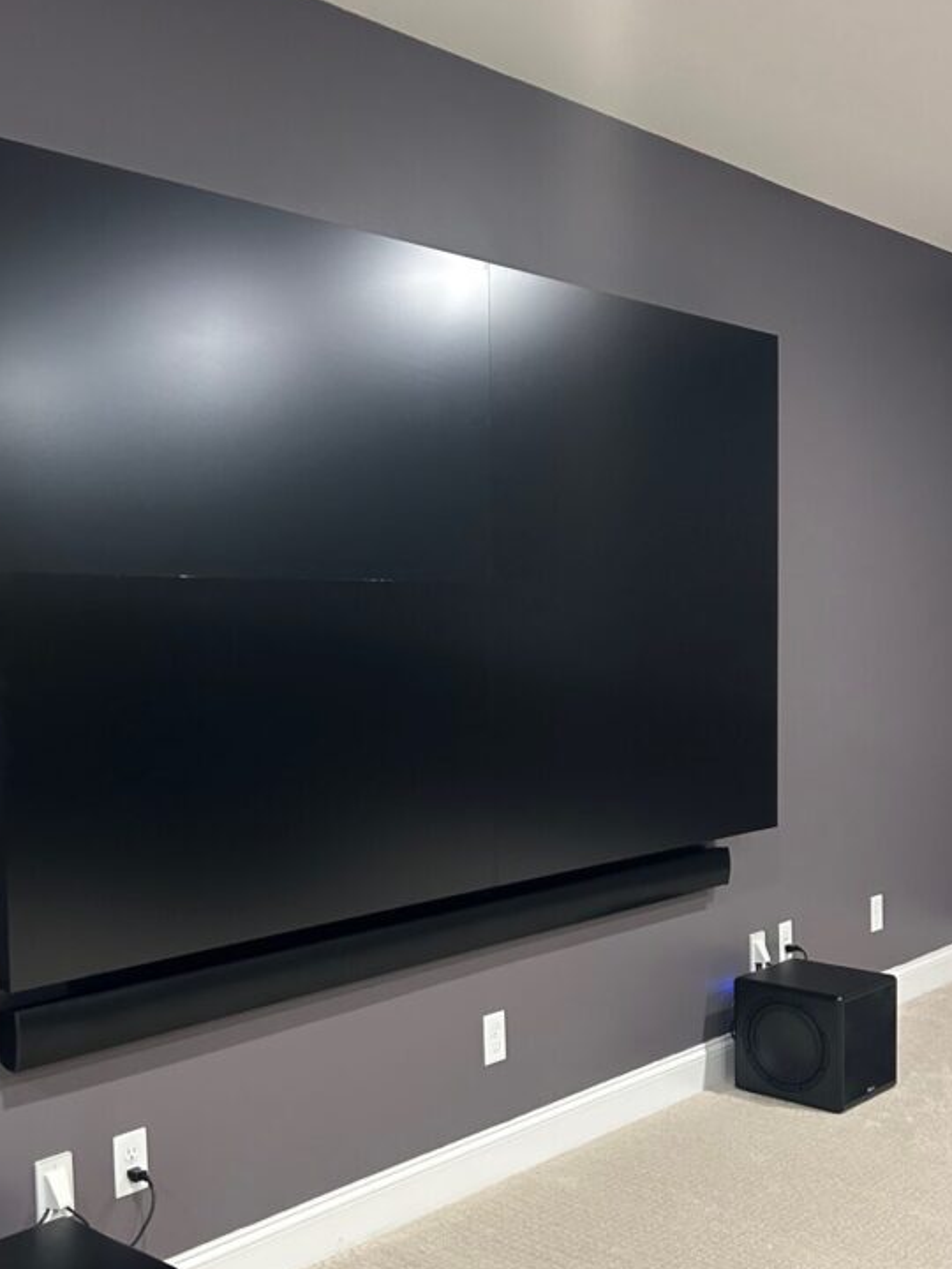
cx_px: 404
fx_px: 1430
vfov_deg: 47.7
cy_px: 731
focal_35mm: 39
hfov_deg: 36.7
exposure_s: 1/60
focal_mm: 5.7
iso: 320
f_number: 1.5
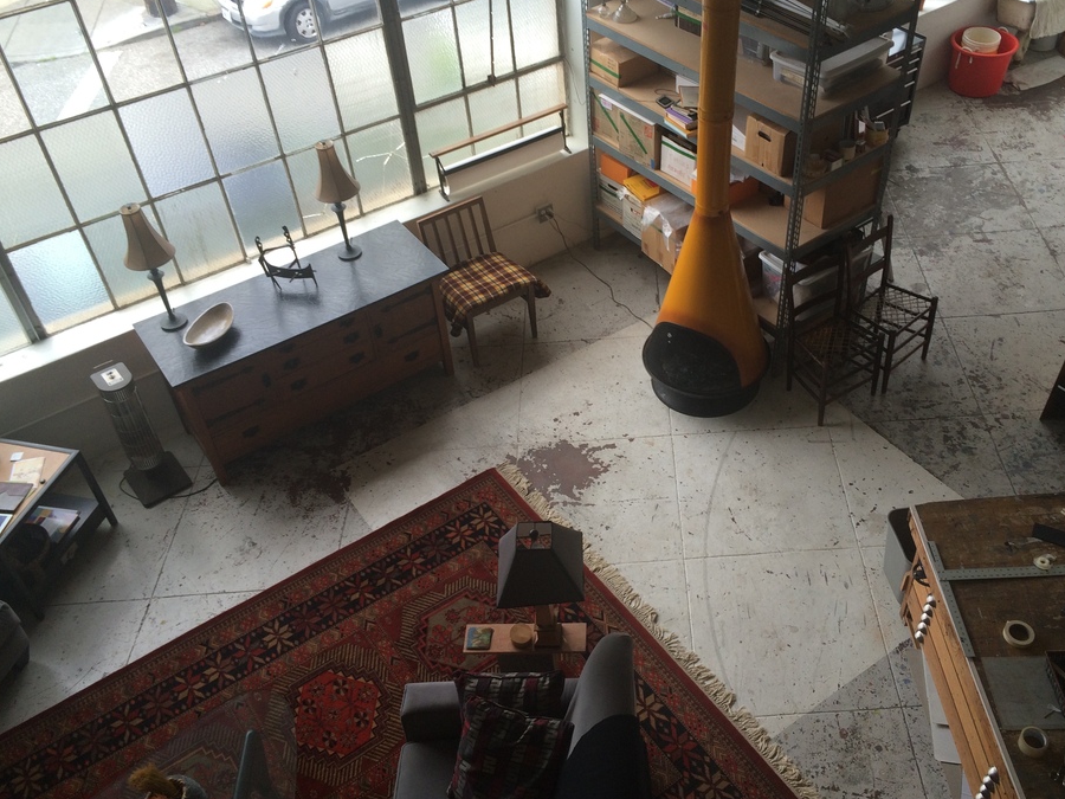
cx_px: 605
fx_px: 1015
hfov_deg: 55.2
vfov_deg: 42.9
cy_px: 381
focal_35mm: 33
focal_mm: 4.15
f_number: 2.2
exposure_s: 1/120
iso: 40
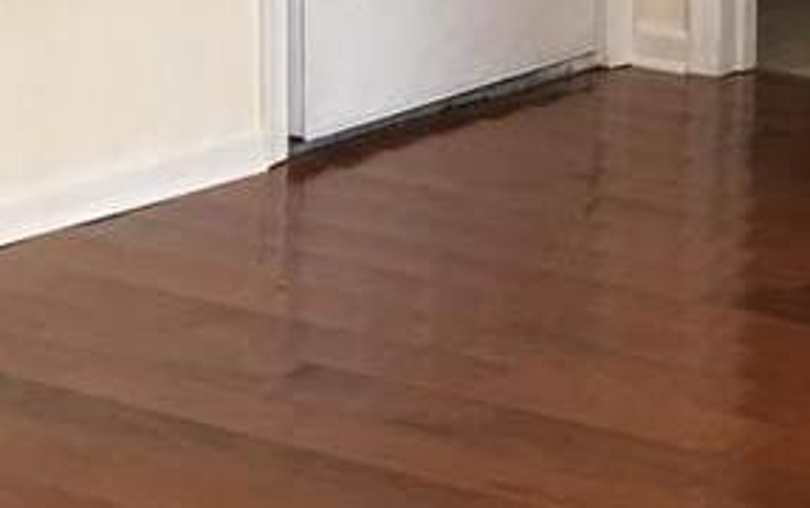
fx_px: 3027
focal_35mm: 137
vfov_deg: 9.3
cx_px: 1603
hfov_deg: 13.2
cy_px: -277
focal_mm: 4.15
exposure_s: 1/15
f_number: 2.2
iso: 50
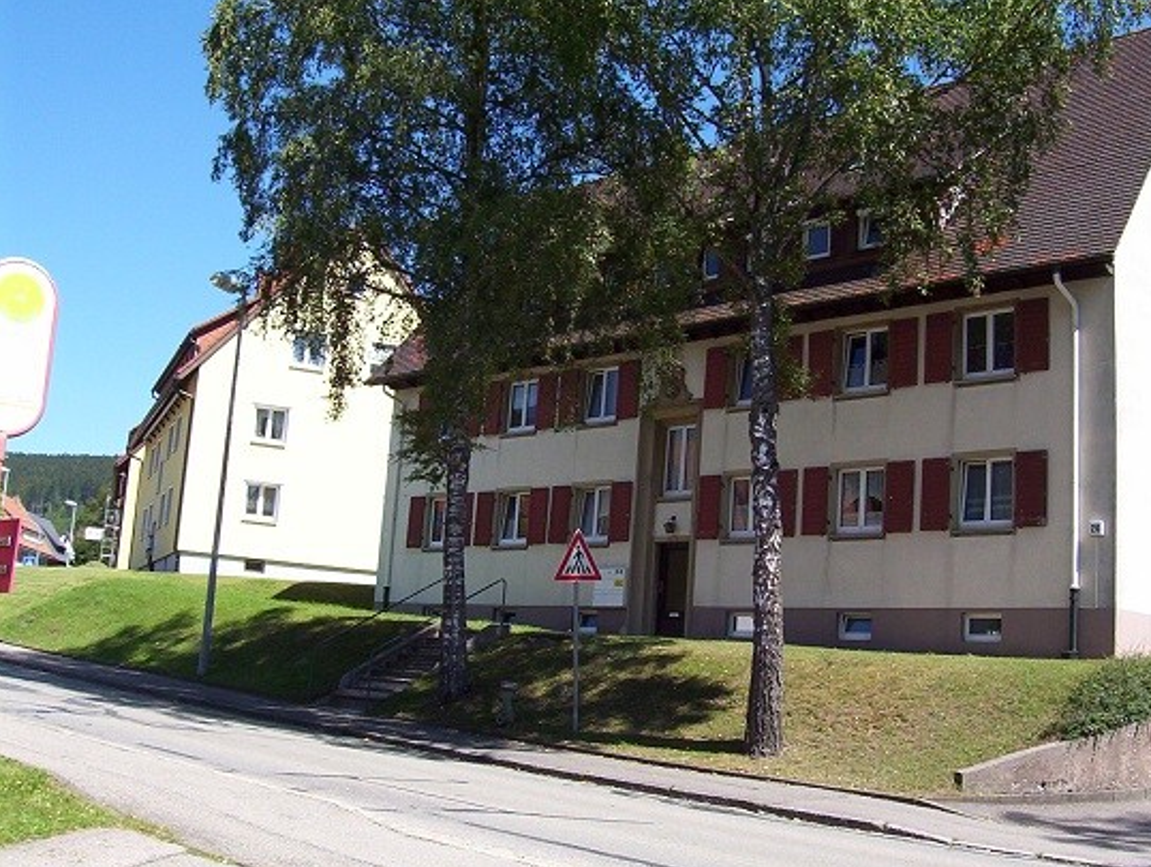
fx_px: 1598
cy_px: 445
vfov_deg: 30.3
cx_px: 640
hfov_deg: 39.6
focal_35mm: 48
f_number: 5.17
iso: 100
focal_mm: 5.77
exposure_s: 1/386
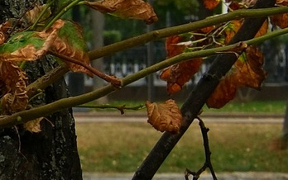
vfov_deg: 3.3
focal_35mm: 397
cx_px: -649
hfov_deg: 5.0
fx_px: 3118
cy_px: -50
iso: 500
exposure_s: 1/60
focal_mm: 35
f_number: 8
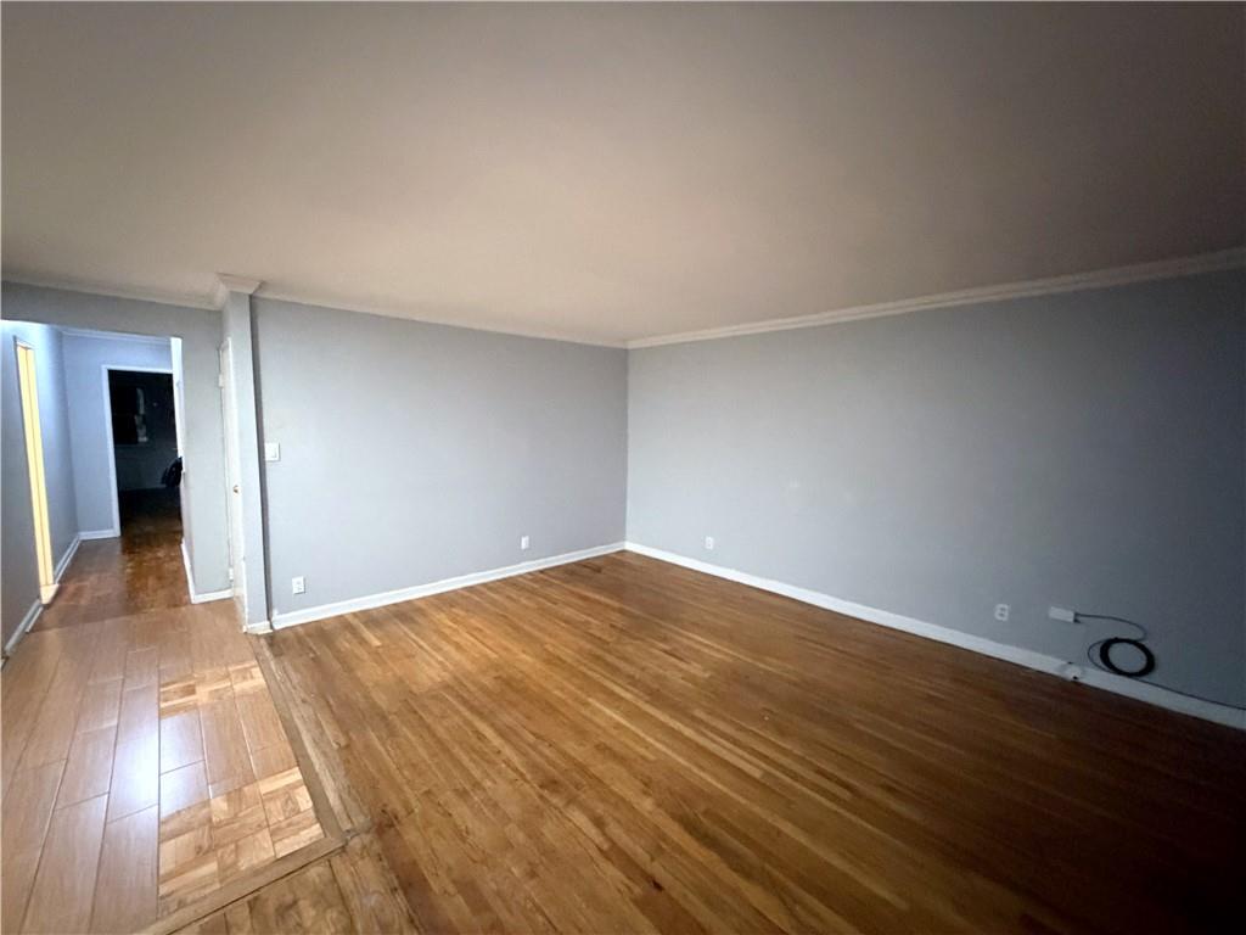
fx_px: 504
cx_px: 623
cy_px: 468
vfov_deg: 85.7
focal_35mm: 14
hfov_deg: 102.1
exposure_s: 1/40
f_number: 2.2
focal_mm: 2.22
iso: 1250
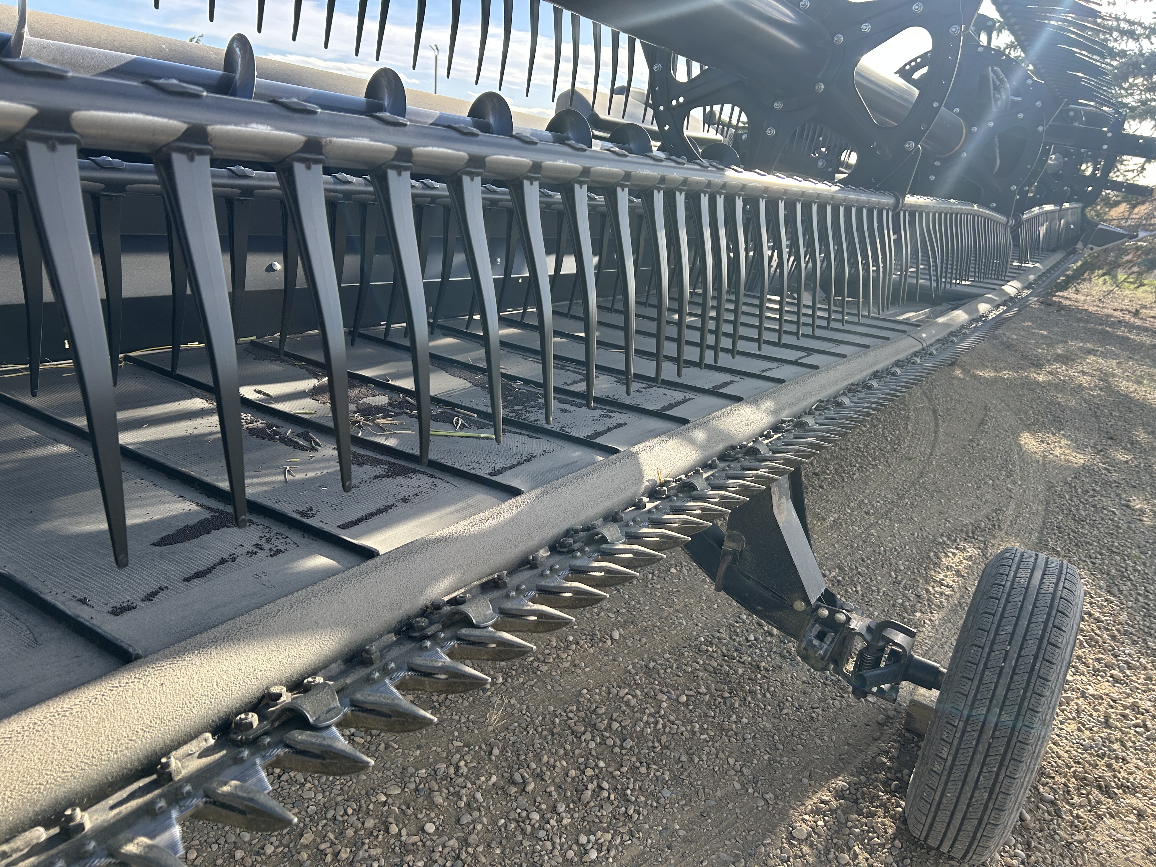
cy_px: 434
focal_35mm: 26
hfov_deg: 67.3
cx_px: 578
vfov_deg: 53.1
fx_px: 868
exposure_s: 1/1009
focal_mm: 5.7
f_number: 1.5
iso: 50
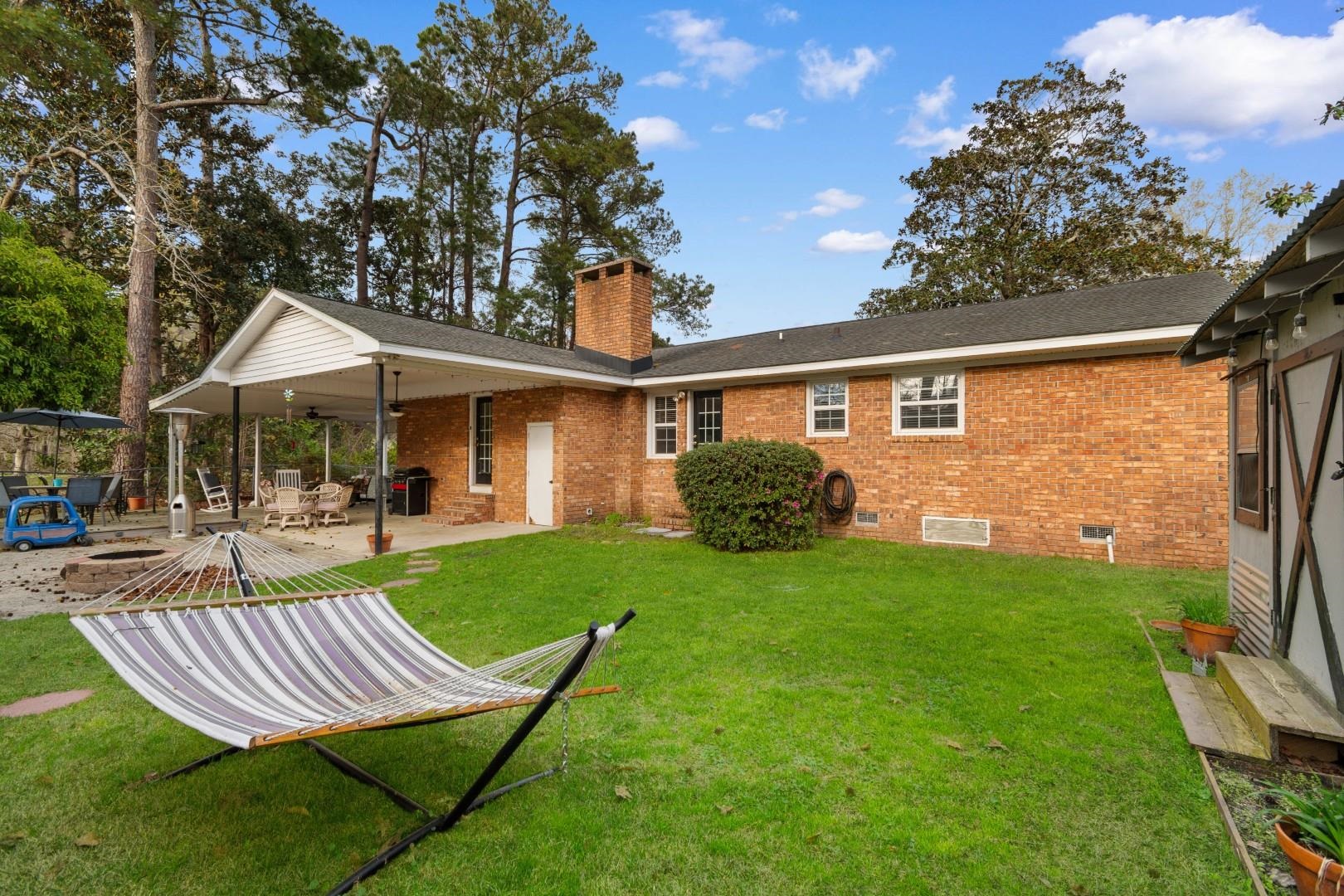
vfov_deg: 77.3
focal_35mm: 15
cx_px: 672
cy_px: 448
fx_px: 560
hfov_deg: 100.4
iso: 100
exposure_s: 1/200
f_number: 7.1
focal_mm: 10
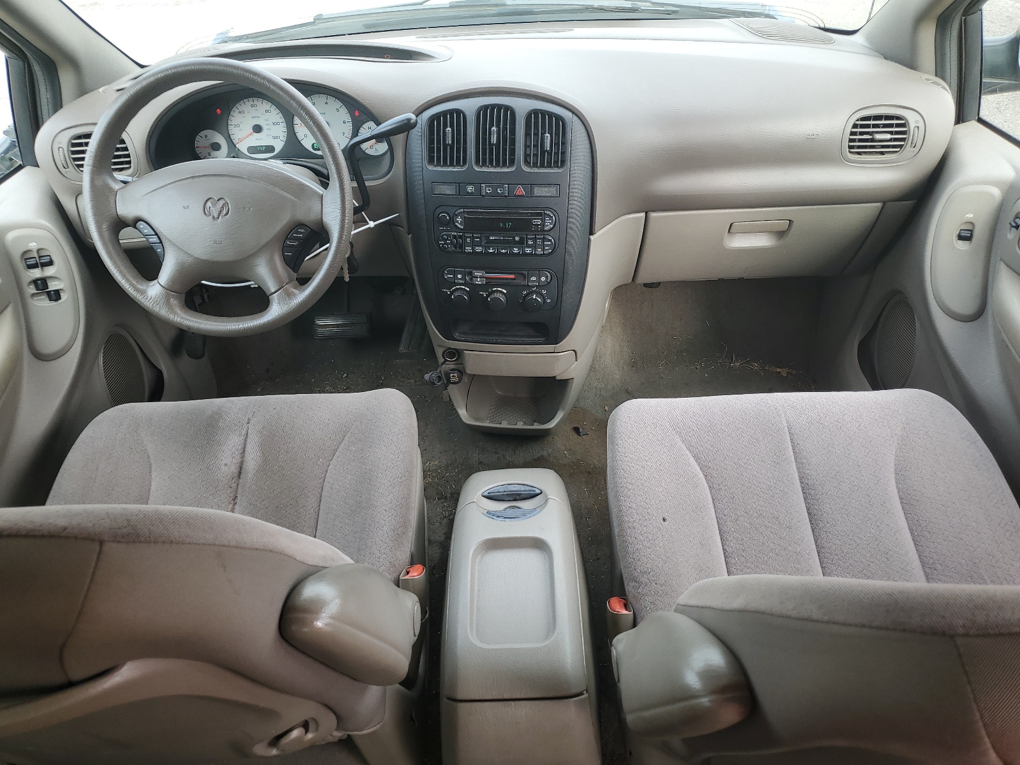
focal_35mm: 26
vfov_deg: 53.1
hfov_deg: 67.3
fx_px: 766
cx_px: 510
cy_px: 382
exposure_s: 1/133
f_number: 1.5
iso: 50
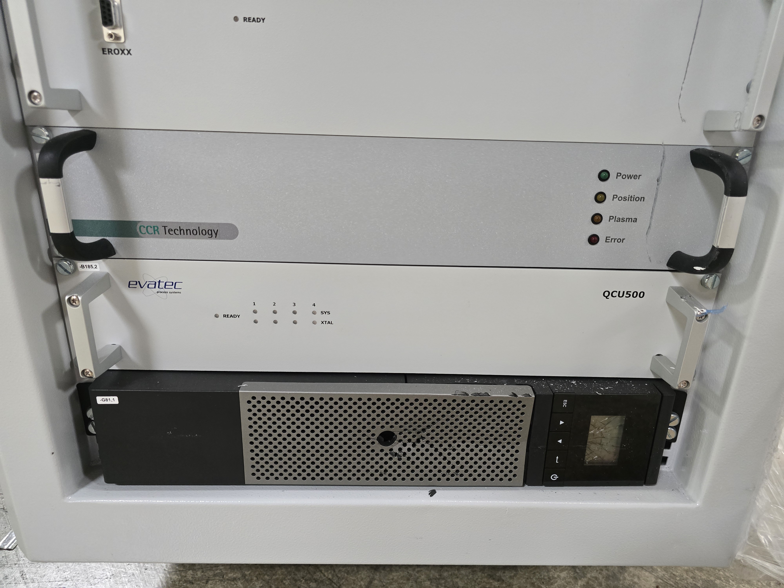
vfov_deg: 58.9
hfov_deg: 73.9
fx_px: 521
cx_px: 392
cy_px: 294
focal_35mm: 23
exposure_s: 1/120
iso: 800
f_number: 1.7
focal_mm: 6.3
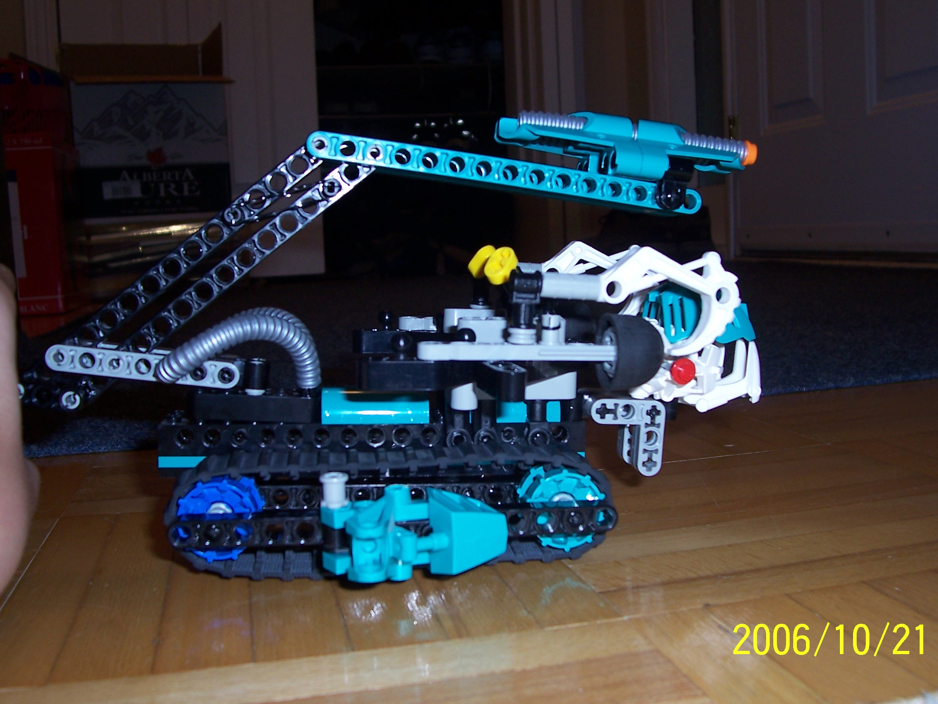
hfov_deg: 50.1
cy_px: 354
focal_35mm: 37
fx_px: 1003
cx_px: 477
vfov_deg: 38.7
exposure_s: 1/60
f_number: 2.7
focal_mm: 5.6
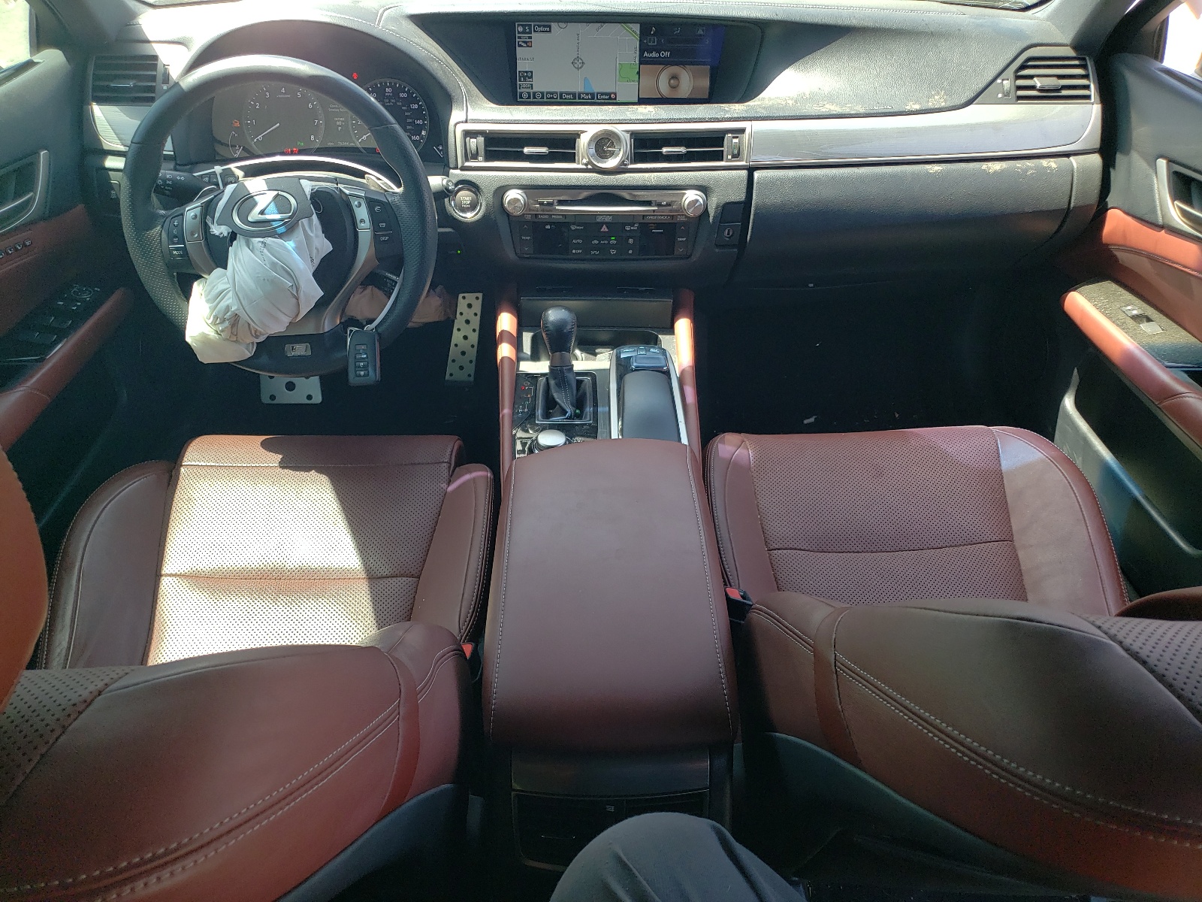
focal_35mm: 26
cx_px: 601
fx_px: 903
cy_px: 451
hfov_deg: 67.3
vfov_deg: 53.1
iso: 50
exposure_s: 1/250
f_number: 1.5
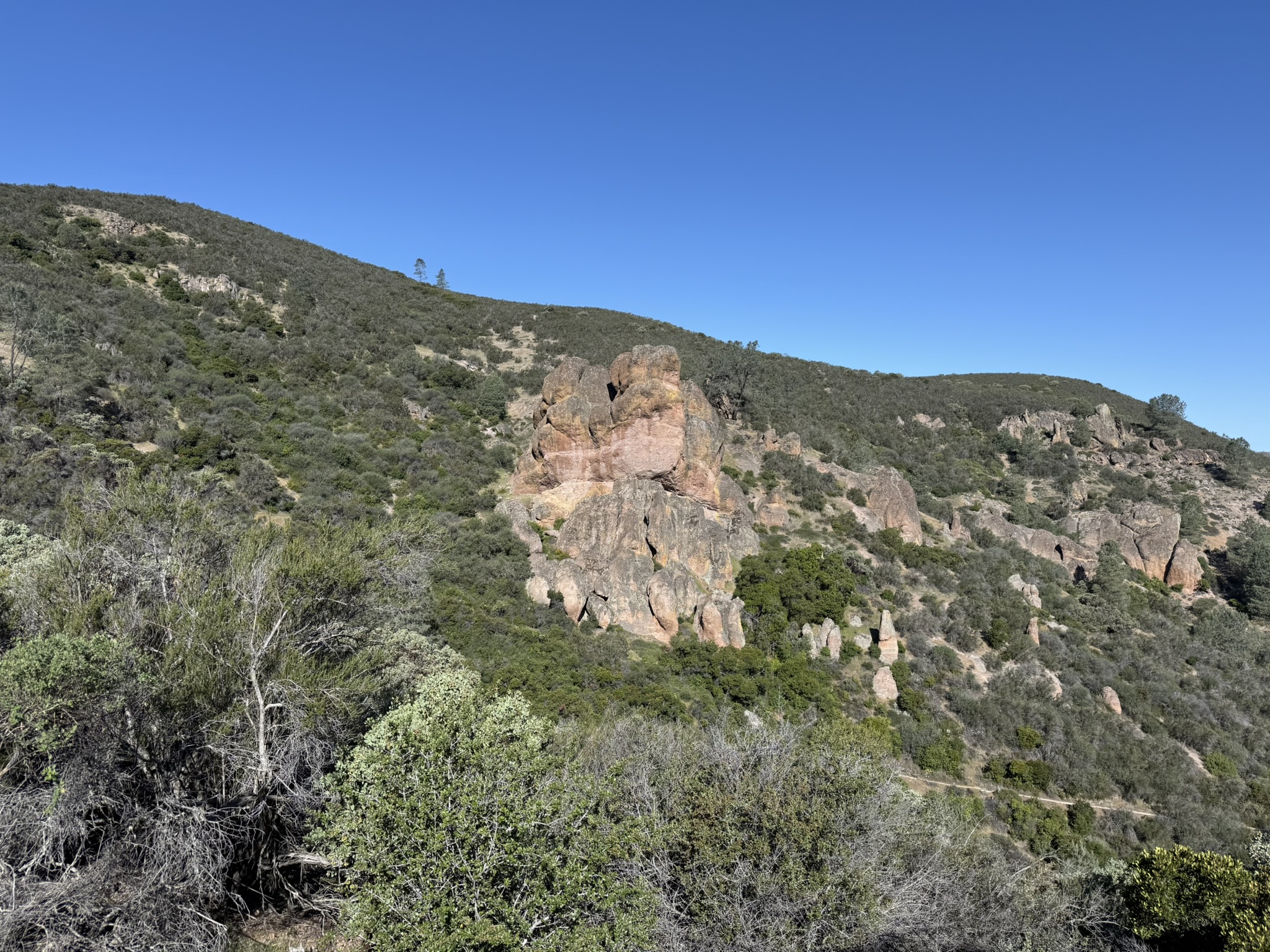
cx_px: 635
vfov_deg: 56.8
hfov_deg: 71.6
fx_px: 881
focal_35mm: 24
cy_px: 476
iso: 80
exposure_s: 1/4673
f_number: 1.78
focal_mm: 6.76
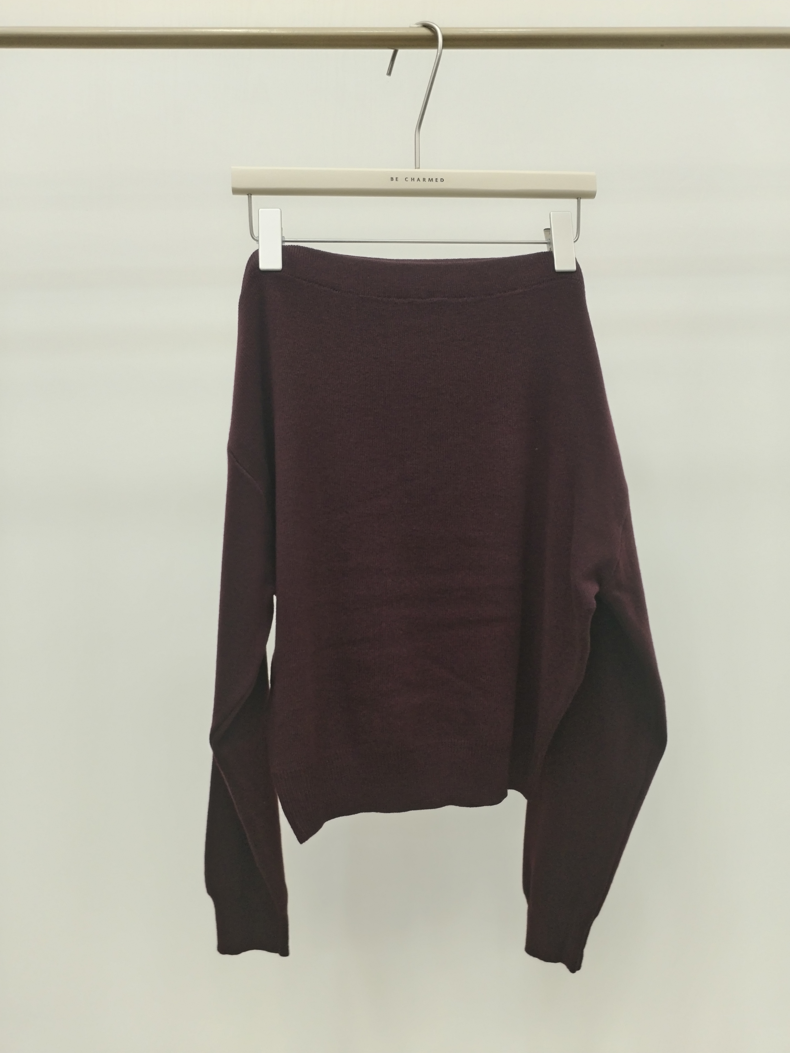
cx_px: 395
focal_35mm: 29
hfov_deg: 48.2
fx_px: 882
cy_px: 526
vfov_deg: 61.7
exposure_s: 1/50
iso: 177
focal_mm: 4.75
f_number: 1.8
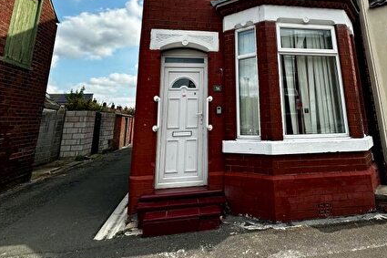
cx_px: 238
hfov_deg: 72.7
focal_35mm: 24
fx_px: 258
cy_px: 51
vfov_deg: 49.9
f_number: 2.2
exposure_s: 1/1435
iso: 50
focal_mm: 2.22
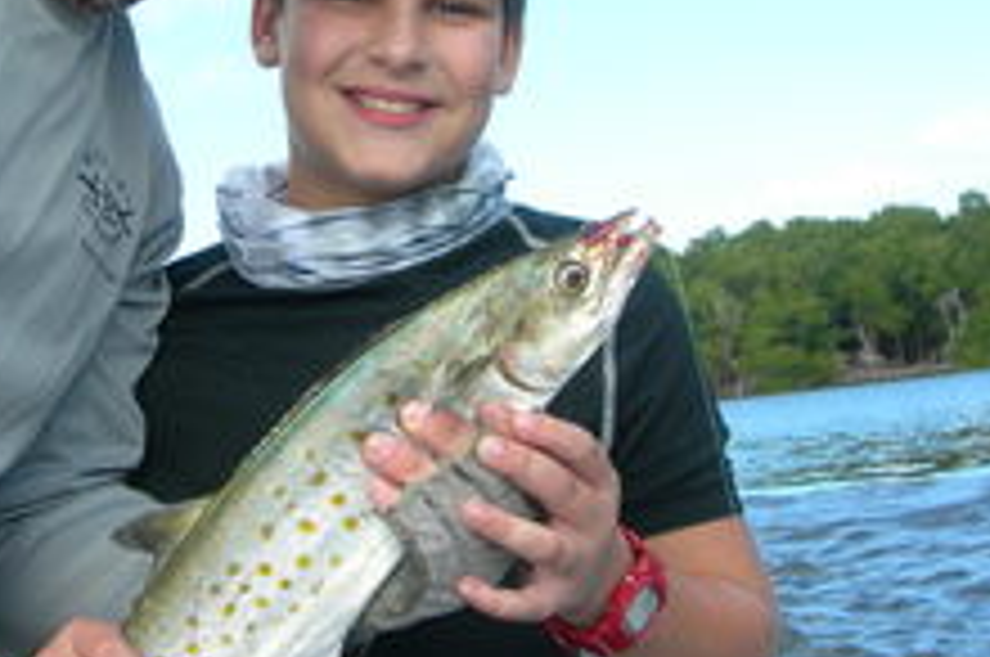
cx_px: 252
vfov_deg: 18.8
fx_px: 1977
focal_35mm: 72
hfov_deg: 27.7
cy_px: 171
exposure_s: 1/160
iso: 50
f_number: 4.8
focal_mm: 7.8
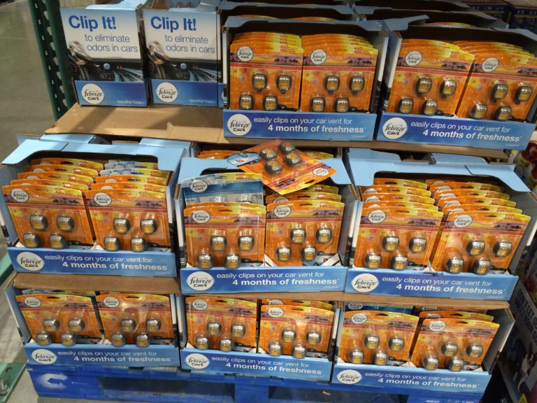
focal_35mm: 29
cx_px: 268
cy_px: 202
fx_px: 450
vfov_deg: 48.2
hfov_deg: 61.7
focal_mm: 4.15
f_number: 2.2
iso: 160
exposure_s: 1/30
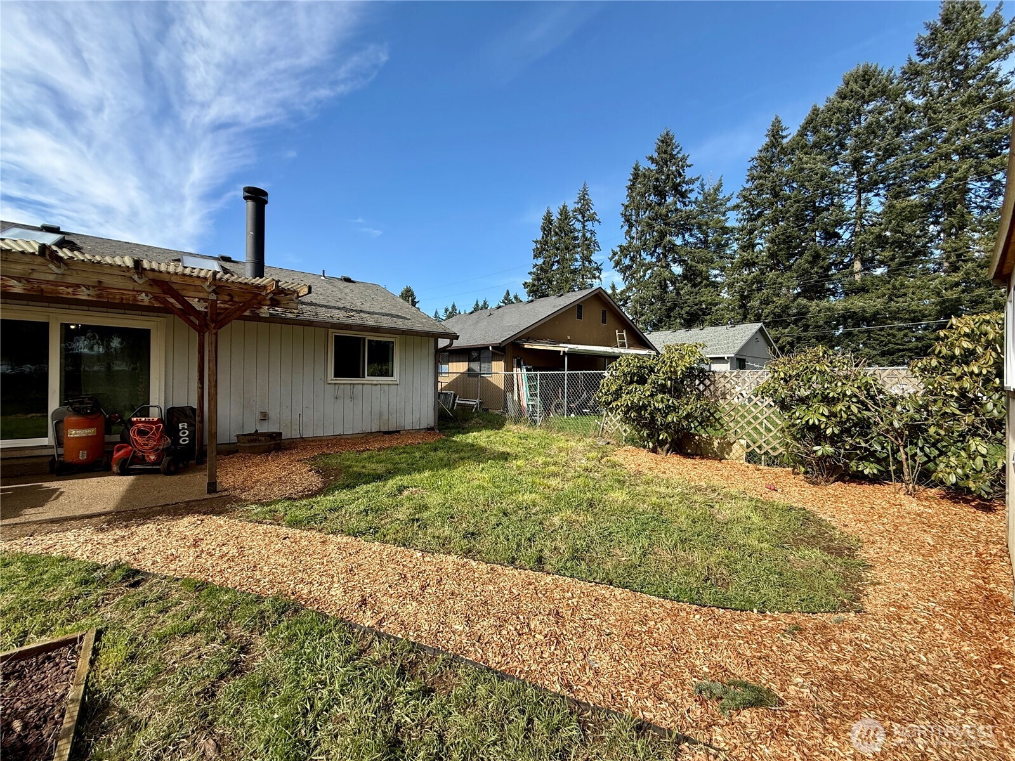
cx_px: 508
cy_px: 380
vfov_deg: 85.7
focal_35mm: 14
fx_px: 411
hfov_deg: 102.1
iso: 50
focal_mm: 2.22
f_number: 2.2
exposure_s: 1/942
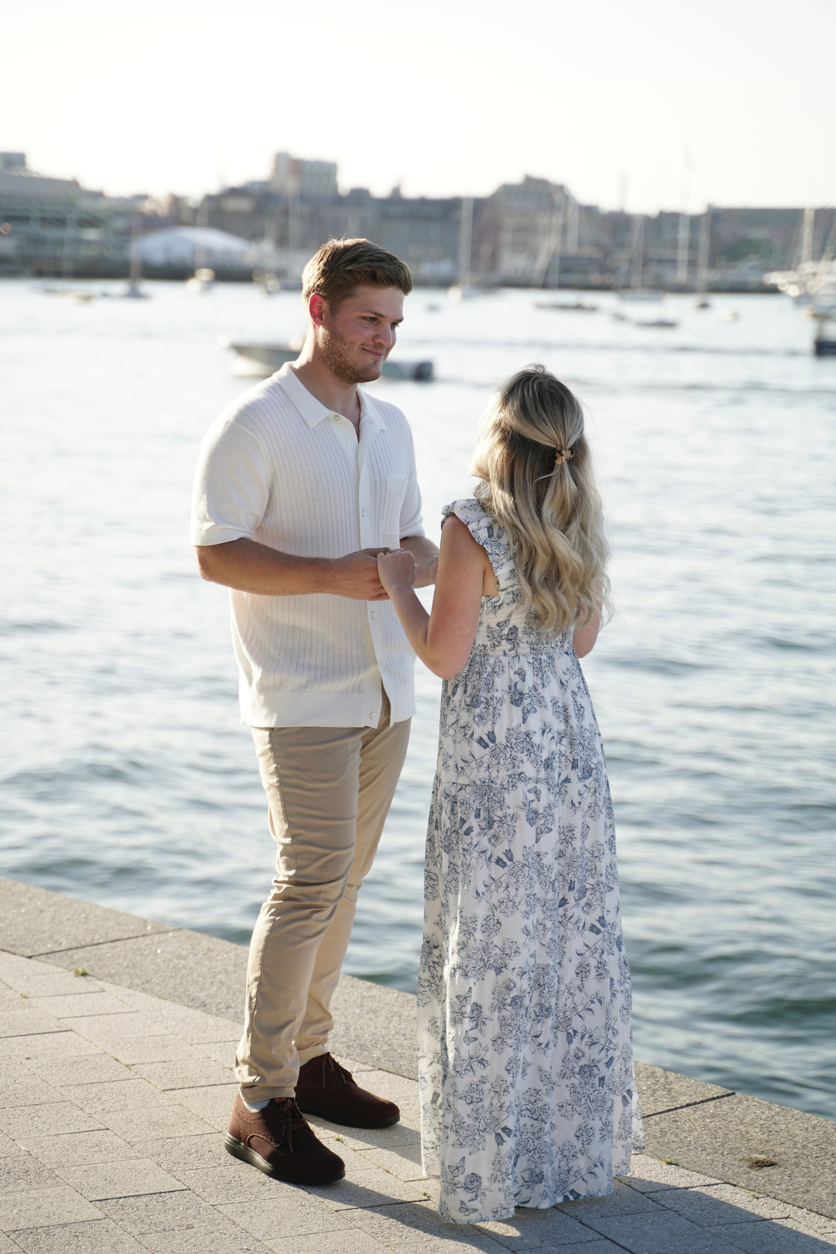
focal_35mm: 75
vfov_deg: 27.0
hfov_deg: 18.2
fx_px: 2611
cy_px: 627
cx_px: 418
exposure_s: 1/640
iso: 100
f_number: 2.8
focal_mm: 75
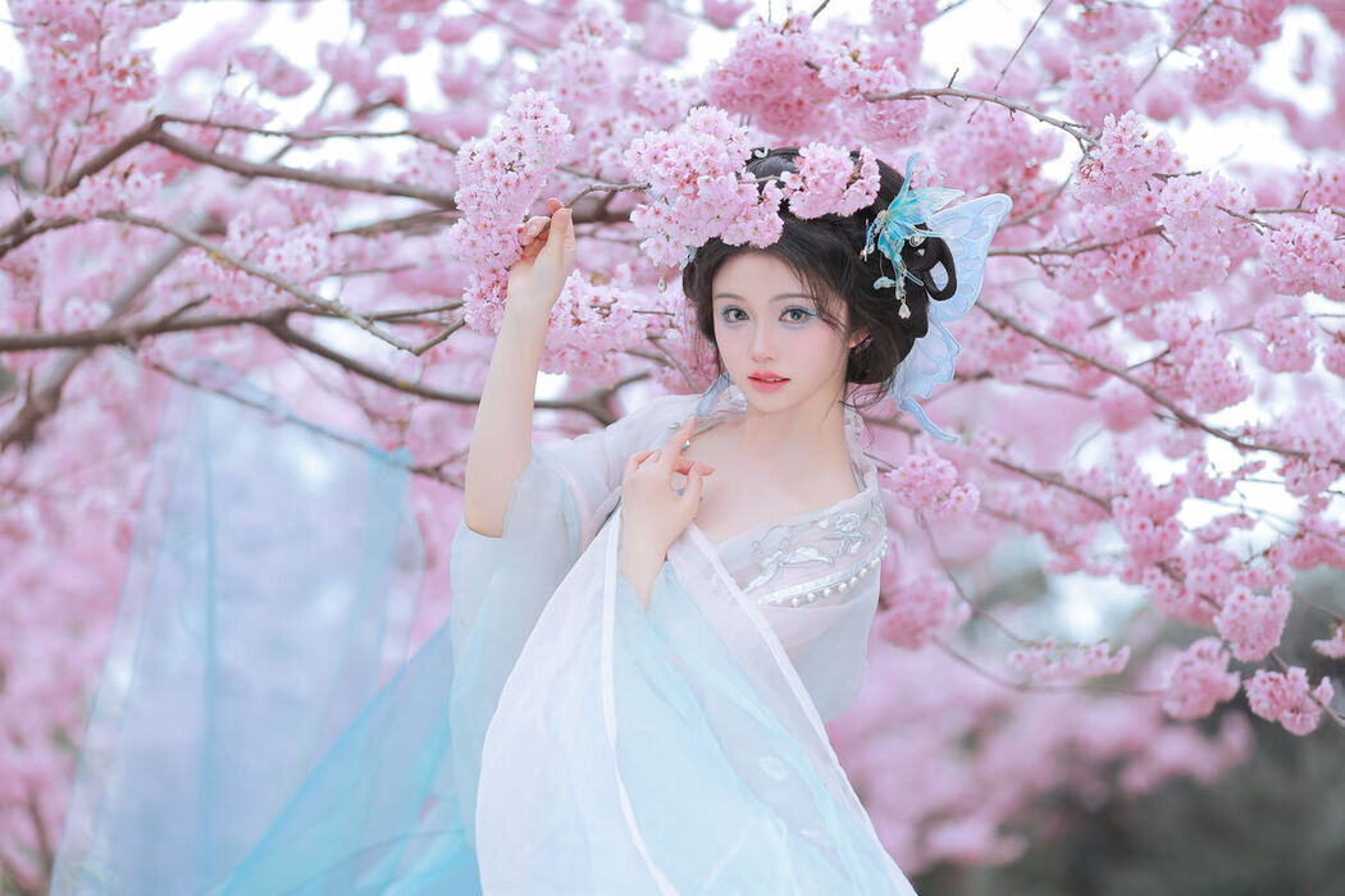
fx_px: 4670
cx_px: 672
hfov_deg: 16.4
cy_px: 448
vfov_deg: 11.0
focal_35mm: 125
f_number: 2.8
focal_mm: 125
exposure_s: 1/500
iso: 250
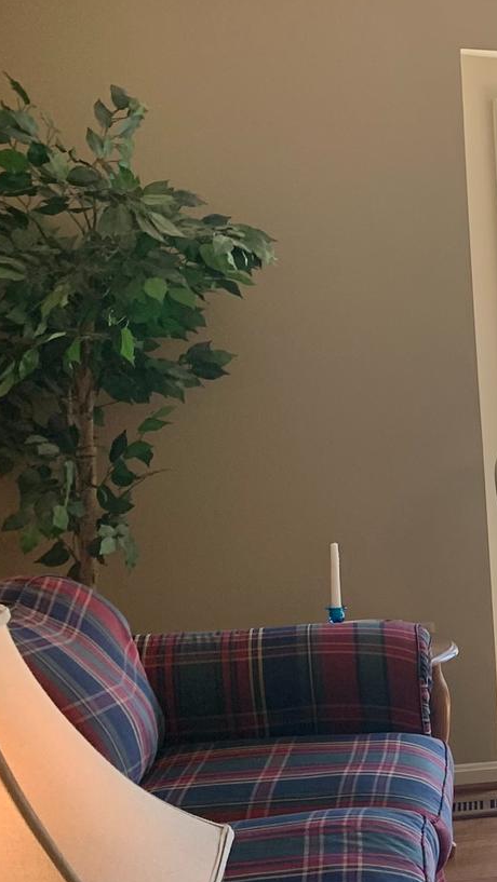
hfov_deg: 13.6
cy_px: 576
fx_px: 1662
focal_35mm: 71
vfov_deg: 29.6
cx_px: 1096
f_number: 1.8
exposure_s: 1/120
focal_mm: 4.25
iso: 32
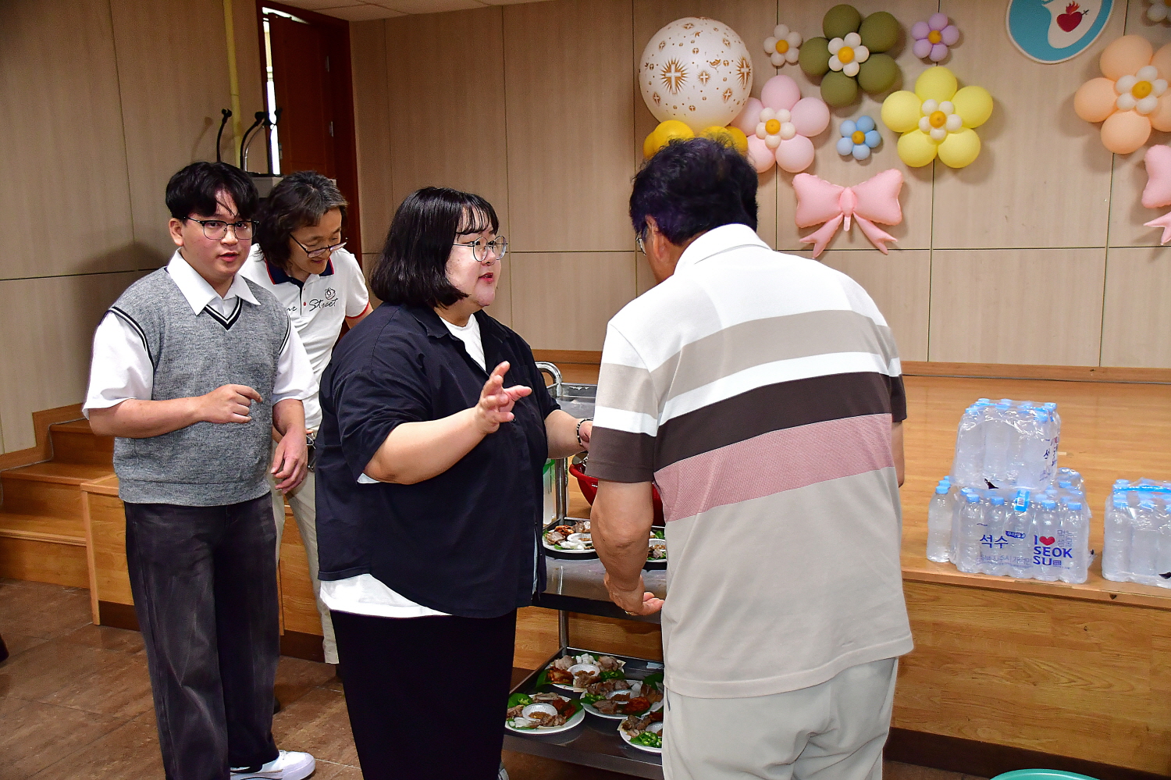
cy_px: 390
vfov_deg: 39.9
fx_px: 1073
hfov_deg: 57.2
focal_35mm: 33
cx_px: 586
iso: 1100
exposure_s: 1/161
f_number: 3.8
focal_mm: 22
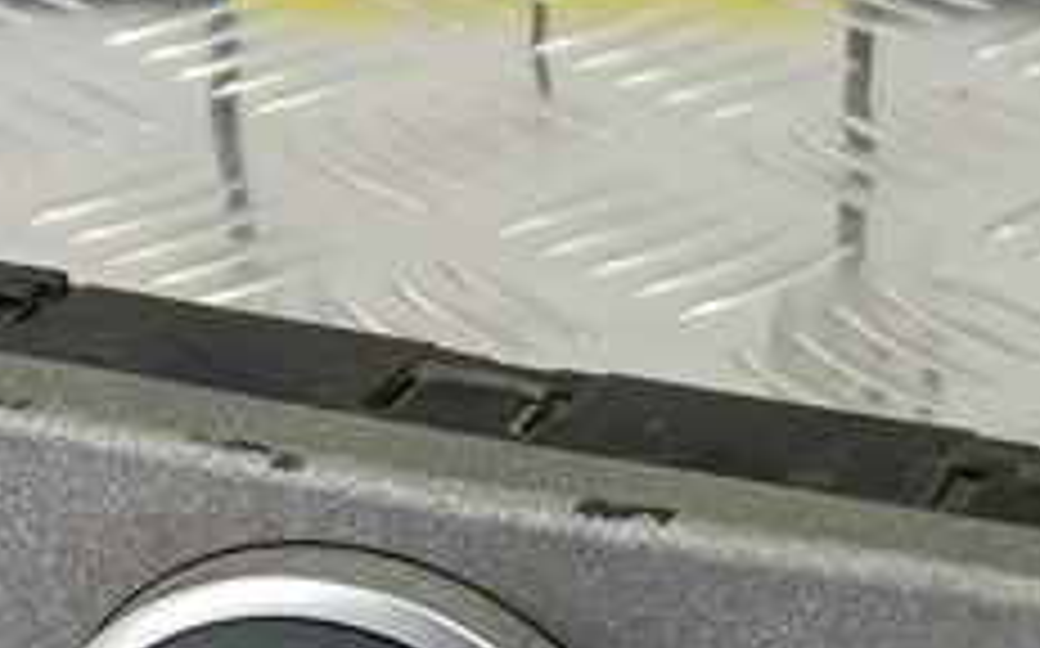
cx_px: 644
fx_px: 3059
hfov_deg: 19.3
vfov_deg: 11.5
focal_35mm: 108
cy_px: 1017
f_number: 1.6
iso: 160
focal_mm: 4.11
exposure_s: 1/50
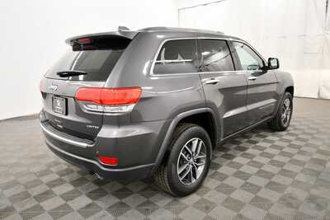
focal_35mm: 25
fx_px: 229
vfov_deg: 51.3
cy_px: 110
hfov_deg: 71.5
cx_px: 165
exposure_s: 1/125
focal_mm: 17
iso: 1600
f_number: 5.3
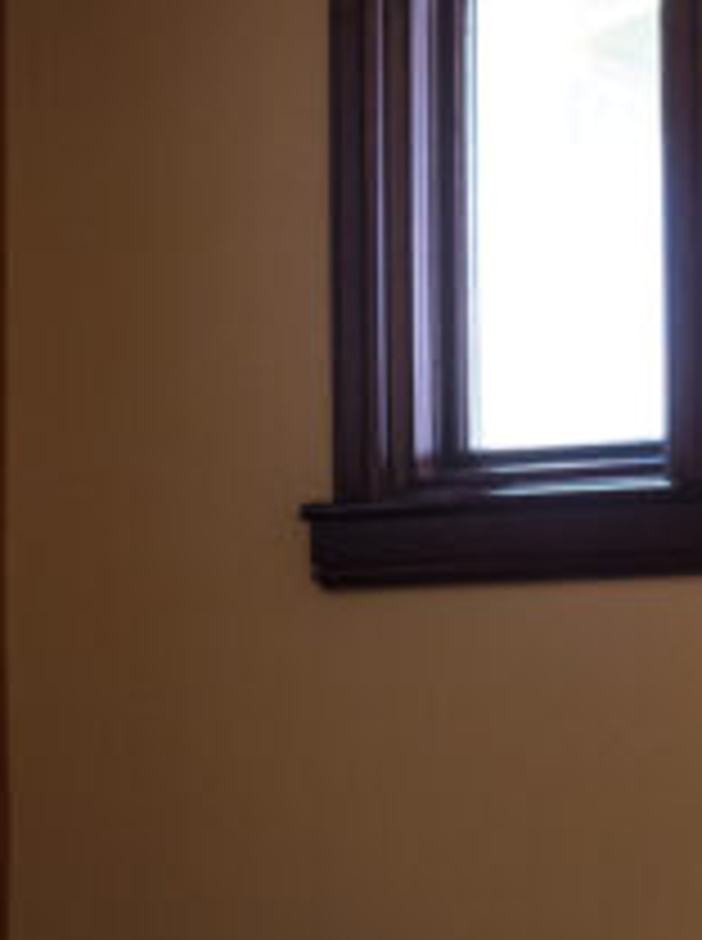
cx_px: -338
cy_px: 816
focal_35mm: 236
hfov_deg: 6.2
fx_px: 6401
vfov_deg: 8.4
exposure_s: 1/60
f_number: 4
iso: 2000
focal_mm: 50
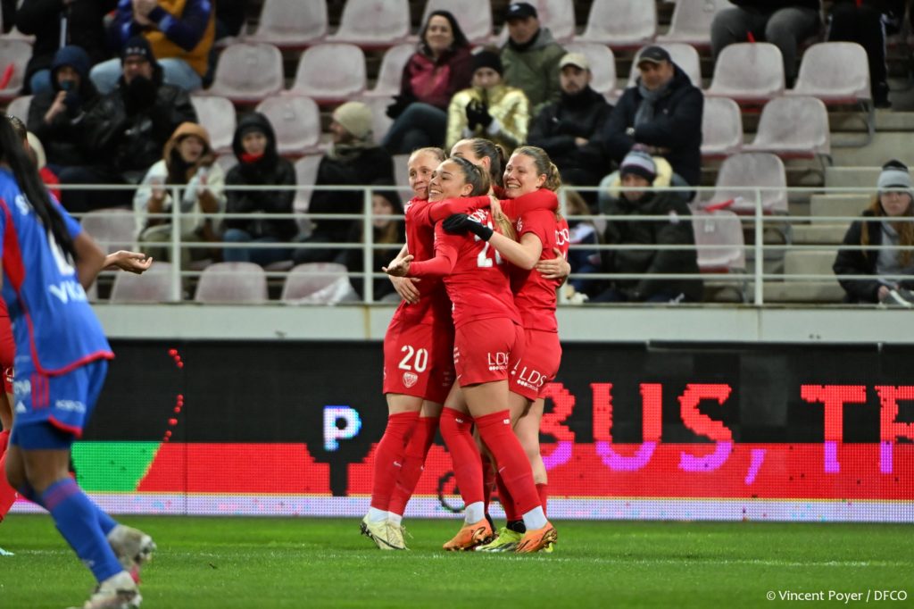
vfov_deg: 2.4
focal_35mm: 570
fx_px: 14466
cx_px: 457
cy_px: 304
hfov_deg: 3.6
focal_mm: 380
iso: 4000
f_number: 4
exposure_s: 1/800
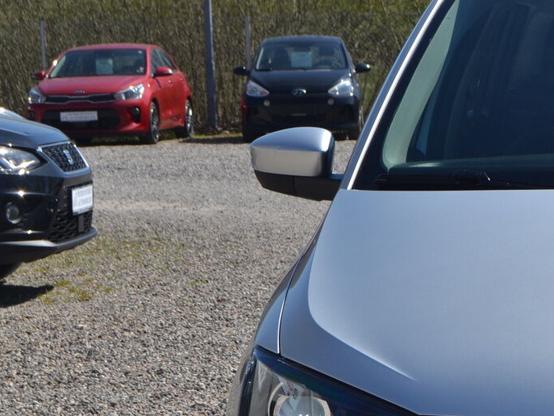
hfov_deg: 14.6
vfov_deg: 11.4
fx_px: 2064
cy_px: 347
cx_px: 719
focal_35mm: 129
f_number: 10
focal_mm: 32
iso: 100
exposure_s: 1/400
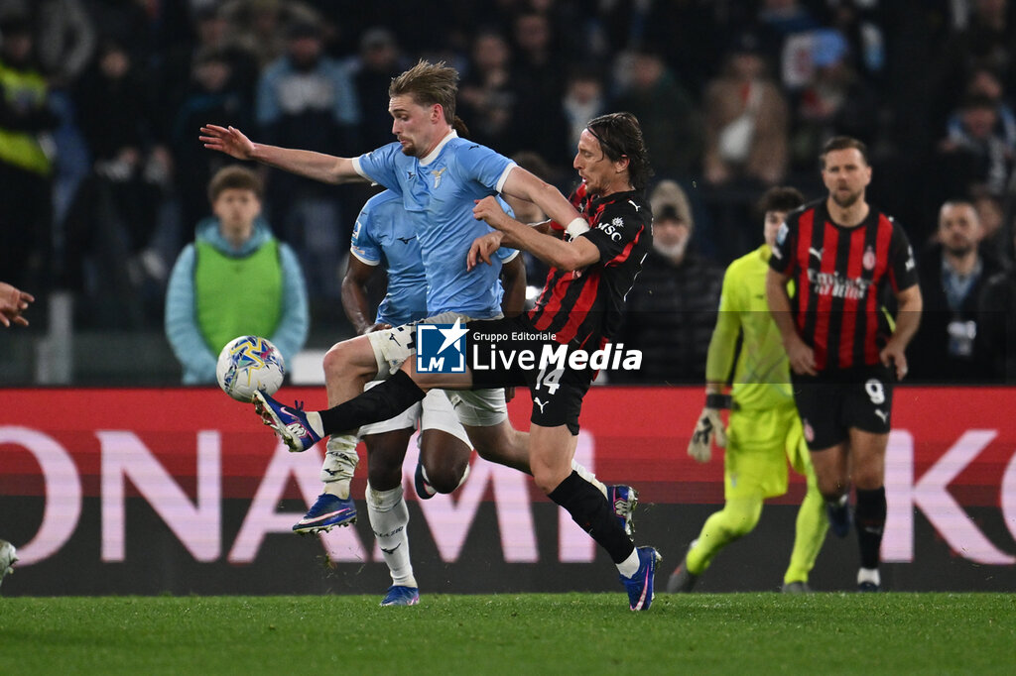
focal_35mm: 560
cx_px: 508
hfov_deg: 3.7
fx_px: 15798
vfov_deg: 2.5
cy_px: 338
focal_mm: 560
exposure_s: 1/2000
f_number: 4
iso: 2500
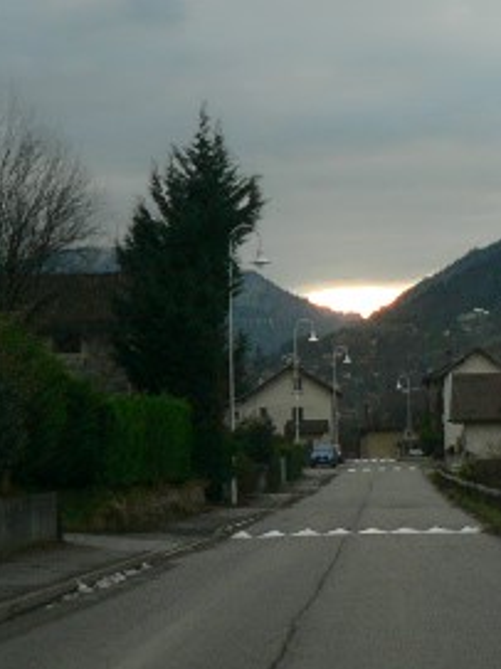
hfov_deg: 29.5
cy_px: 339
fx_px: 946
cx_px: 325
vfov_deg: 38.9
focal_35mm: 49
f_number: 2.8
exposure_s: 1/125
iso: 80
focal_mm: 6
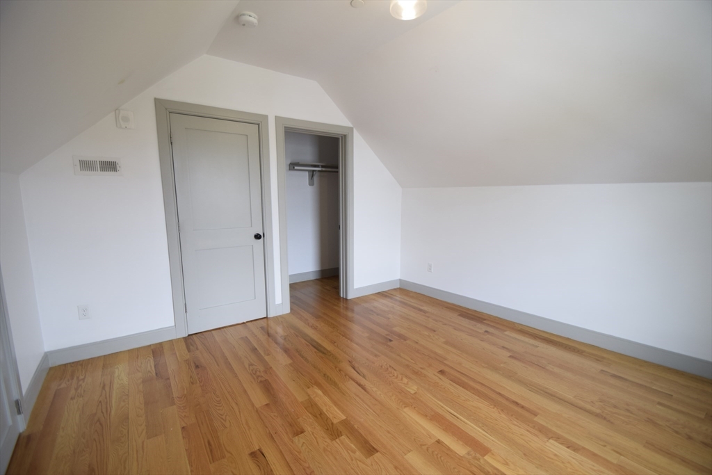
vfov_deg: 77.3
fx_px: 297
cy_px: 238
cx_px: 356
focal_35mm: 15
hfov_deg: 100.4
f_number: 4.5
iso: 400
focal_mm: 10
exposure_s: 1/80
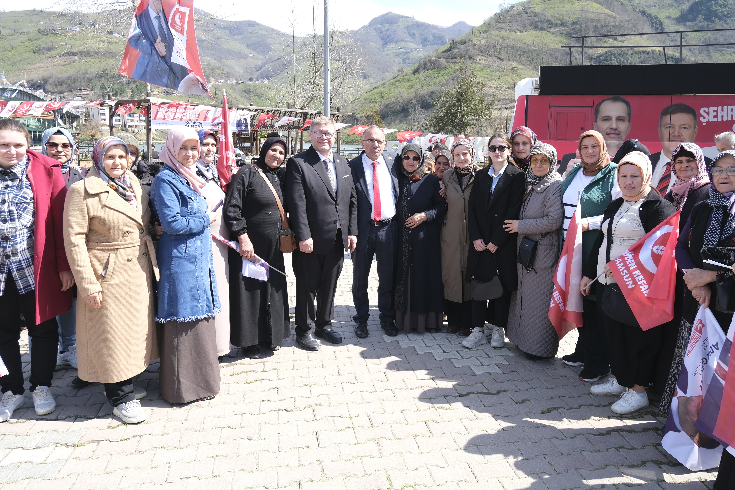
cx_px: 394
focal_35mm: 28
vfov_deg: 46.2
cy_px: 207
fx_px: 572
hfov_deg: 65.4
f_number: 6.4
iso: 160
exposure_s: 1/160
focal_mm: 15
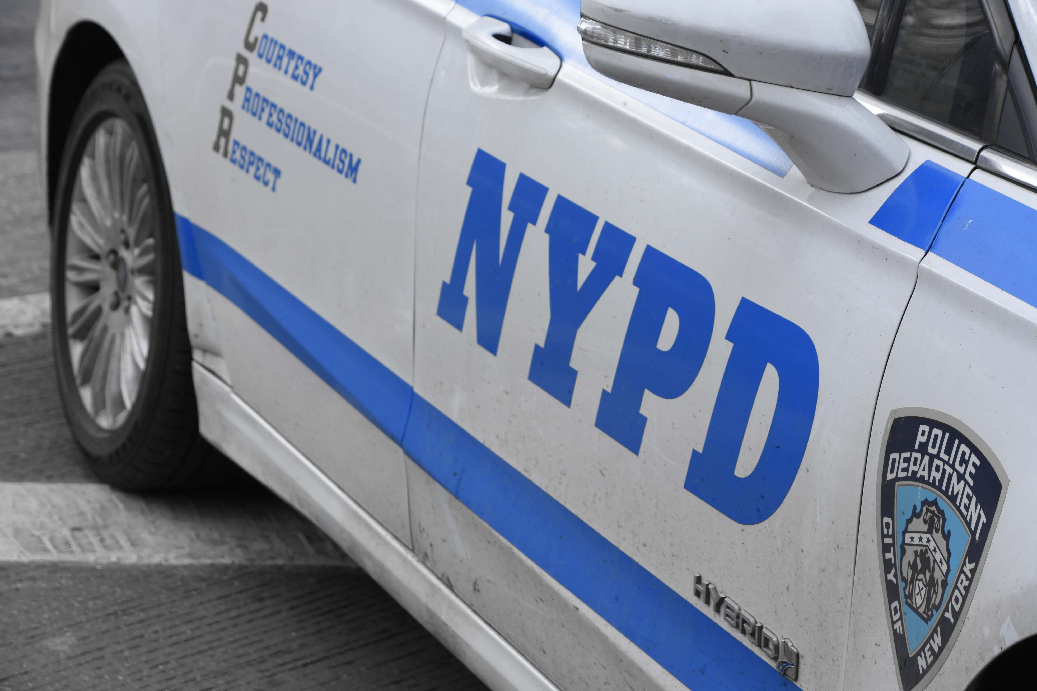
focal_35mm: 120
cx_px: 518
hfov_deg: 17.1
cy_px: 346
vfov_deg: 11.4
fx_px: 3456
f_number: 8
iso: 400
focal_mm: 80
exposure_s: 1/500
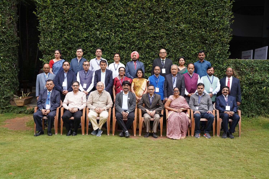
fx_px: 247
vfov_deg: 40.0
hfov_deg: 57.2
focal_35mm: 33
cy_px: 90
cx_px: 134
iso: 320
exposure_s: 1/200
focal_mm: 33
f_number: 5
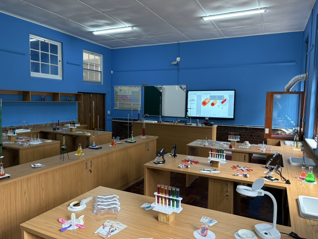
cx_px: 159
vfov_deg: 53.1
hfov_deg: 67.3
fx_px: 239
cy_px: 120
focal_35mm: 26
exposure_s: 1/101
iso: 125
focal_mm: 5.96
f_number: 1.6
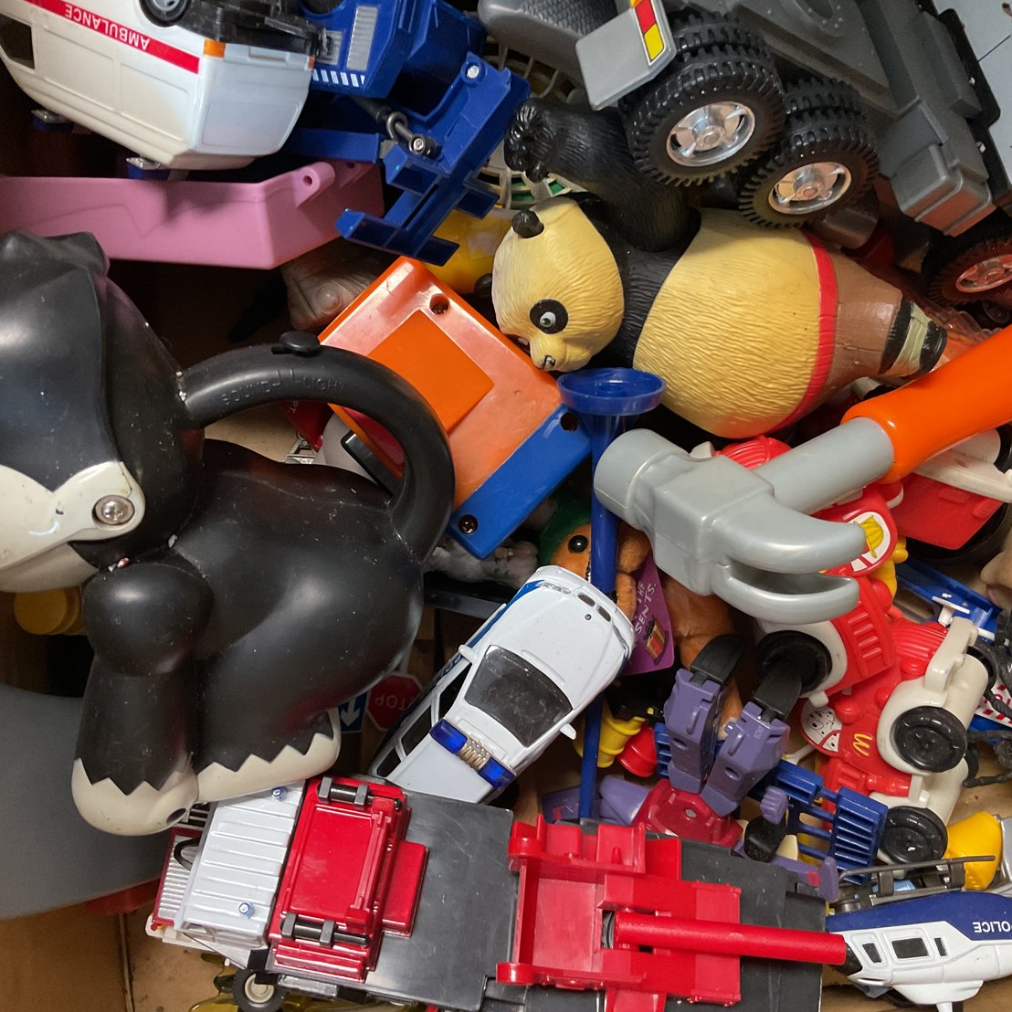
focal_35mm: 35
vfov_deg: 47.2
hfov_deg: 47.2
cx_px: 522
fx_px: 1158
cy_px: 514
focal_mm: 3
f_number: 1.8
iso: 250
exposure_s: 1/30
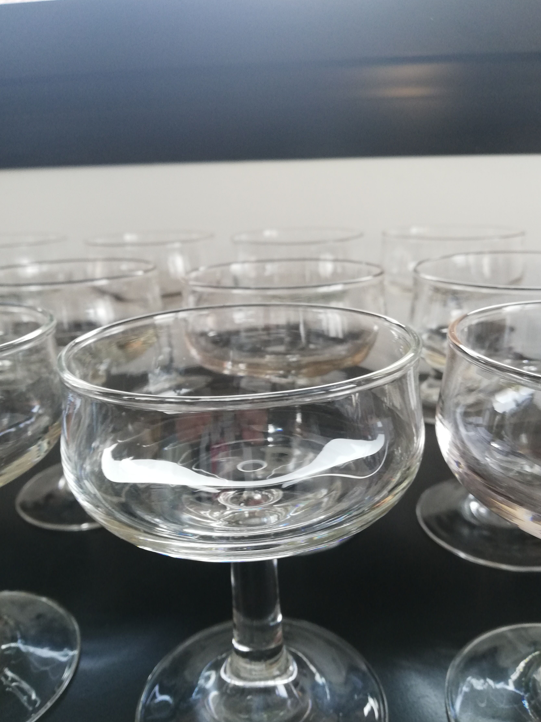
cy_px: 361
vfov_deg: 65.3
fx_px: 563
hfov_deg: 51.4
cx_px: 265
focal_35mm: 27
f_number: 2.2
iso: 160
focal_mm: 3.81
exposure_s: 1/50
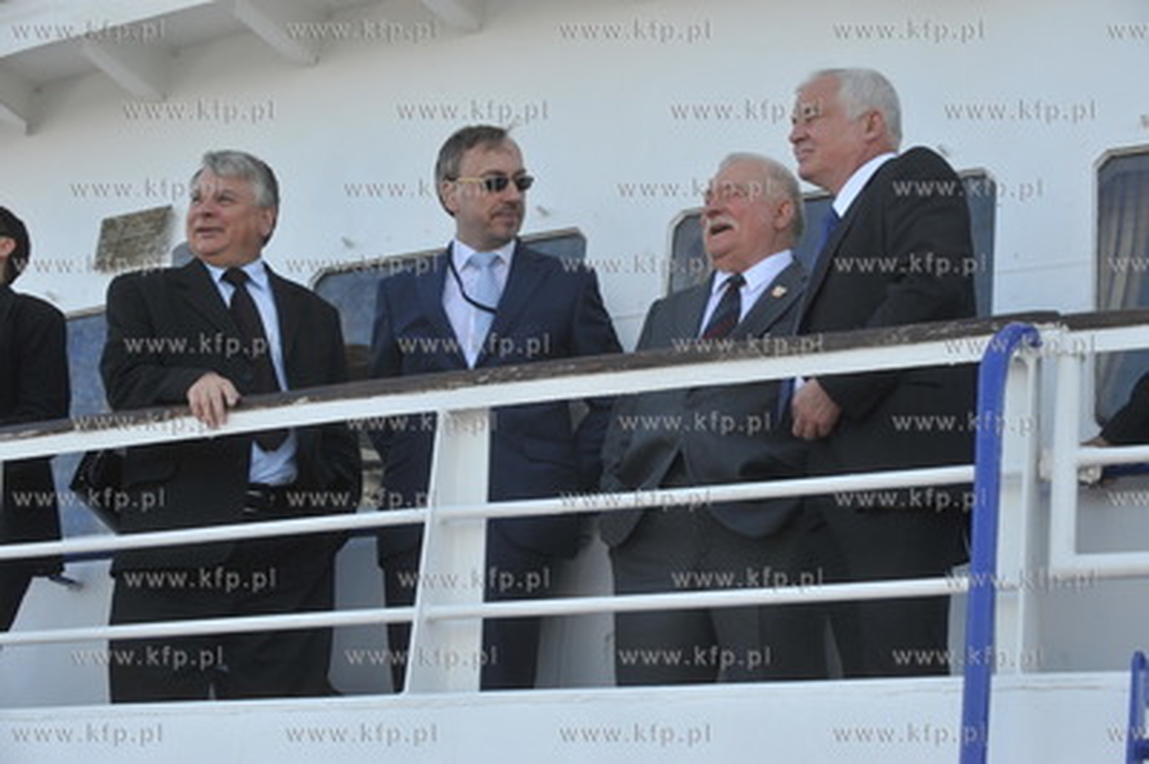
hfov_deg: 26.0
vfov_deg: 17.5
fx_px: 2487
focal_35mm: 78
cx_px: 574
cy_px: 382
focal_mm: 78
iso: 400
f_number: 8
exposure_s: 1/250
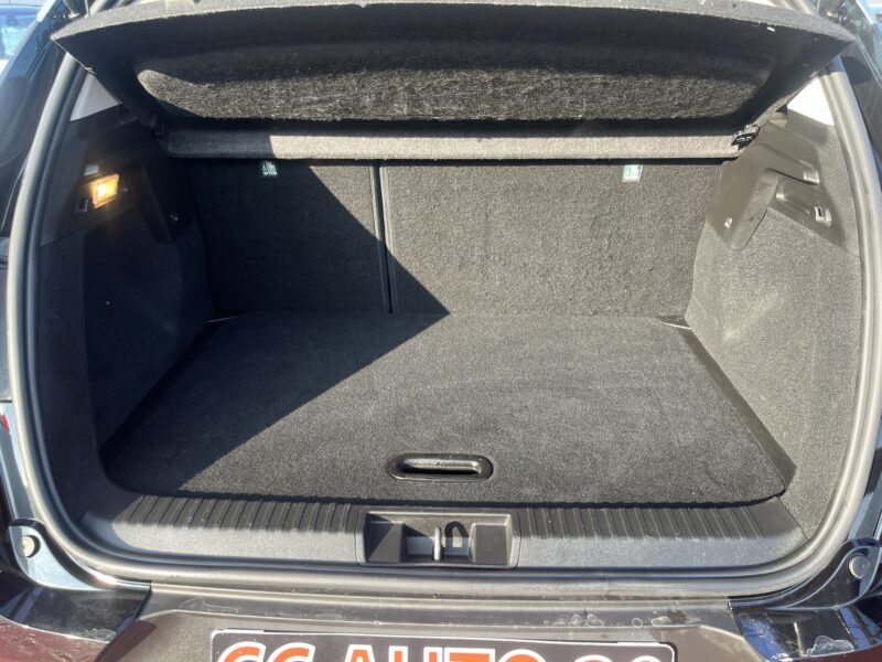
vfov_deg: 53.1
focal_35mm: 26
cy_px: 331
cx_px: 441
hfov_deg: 67.3
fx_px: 662
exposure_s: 1/129
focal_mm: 5.1
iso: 40
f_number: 1.6
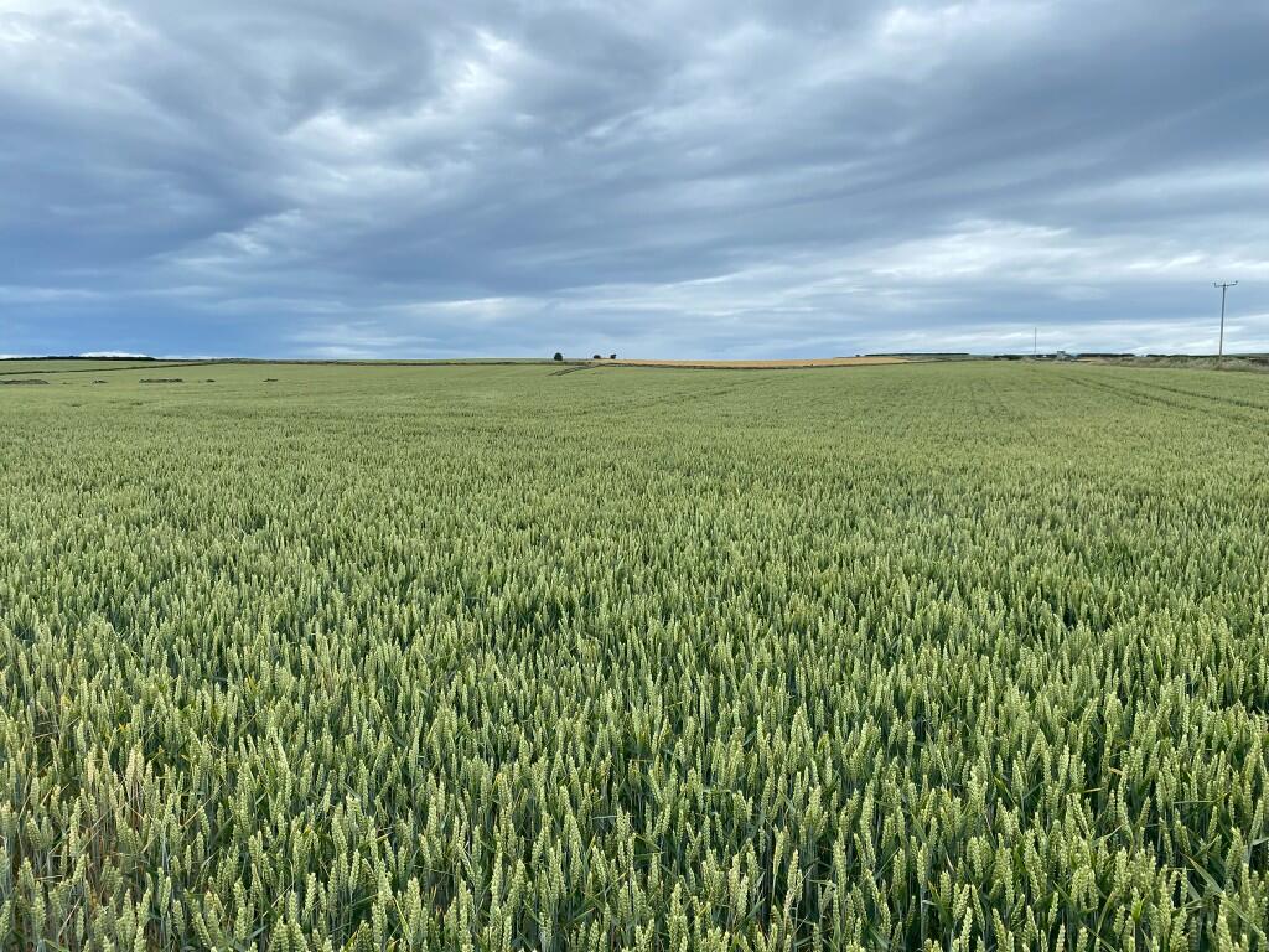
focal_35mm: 26
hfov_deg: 67.3
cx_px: 634
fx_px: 953
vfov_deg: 53.1
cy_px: 476
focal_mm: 4.25
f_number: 1.8
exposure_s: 1/1585
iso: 32
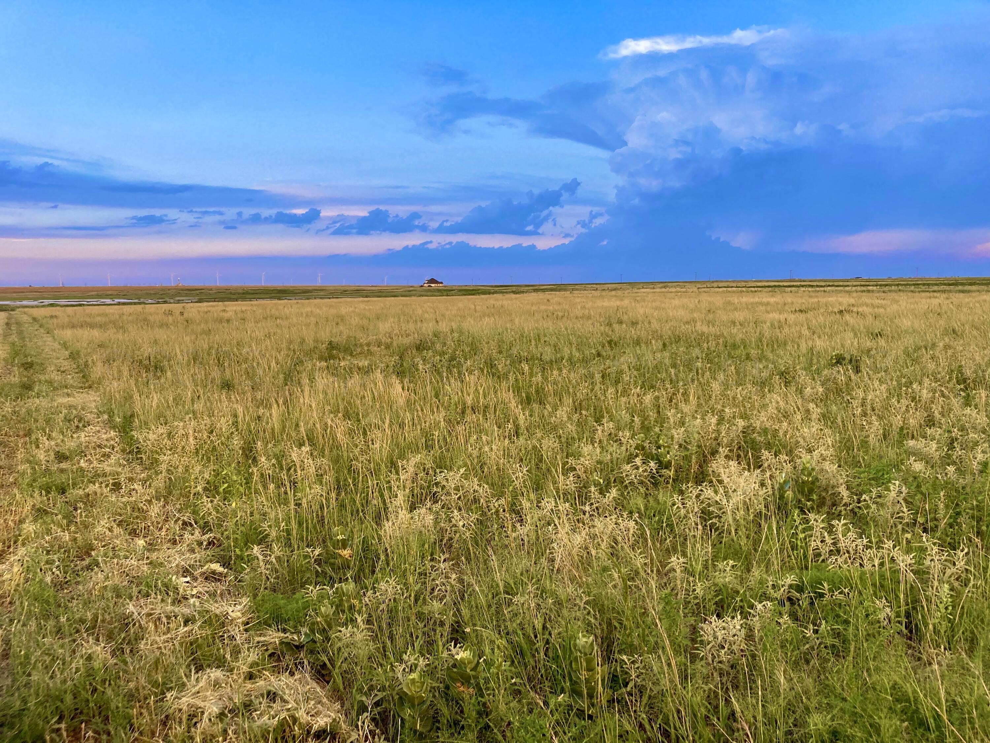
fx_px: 801
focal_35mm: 28
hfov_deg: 63.4
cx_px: 495
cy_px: 372
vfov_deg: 49.7
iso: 80
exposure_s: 1/81
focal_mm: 3.99
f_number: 1.8
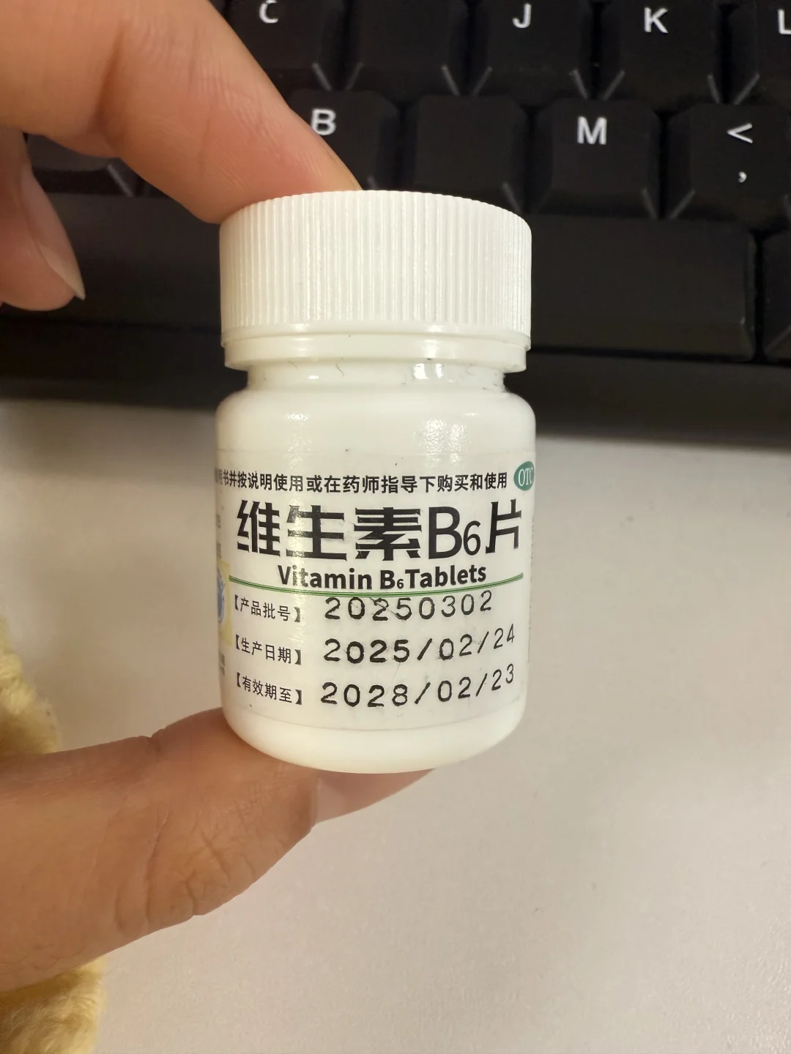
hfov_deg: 56.8
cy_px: 527
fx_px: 731
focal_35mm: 24
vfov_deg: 71.6
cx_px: 396
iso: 200
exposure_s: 1/50
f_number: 2.2
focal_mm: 2.22
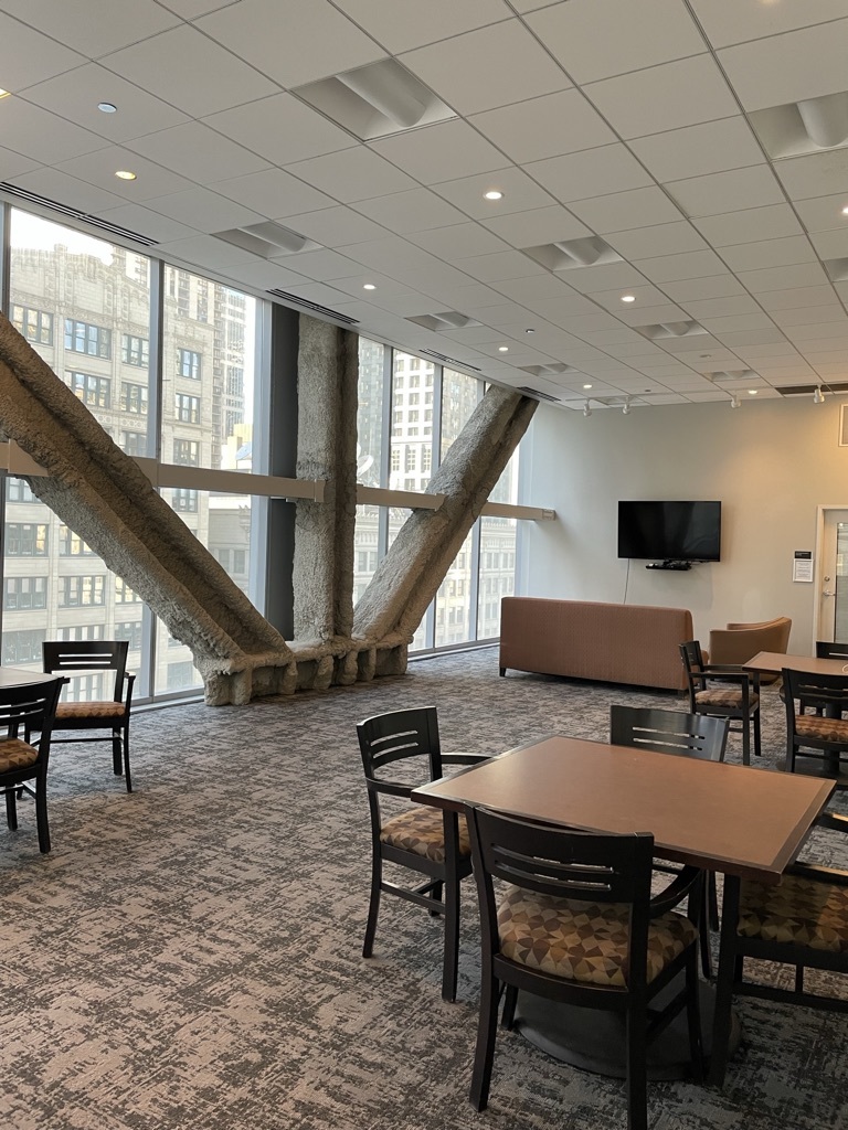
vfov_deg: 67.3
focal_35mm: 26
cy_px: 565
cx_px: 424
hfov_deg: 53.1
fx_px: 849
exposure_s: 1/60
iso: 100
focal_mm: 4.2
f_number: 1.6
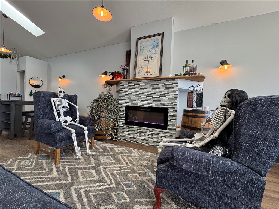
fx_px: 113
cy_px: 104
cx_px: 140
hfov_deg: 102.1
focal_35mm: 14
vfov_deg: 85.7
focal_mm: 2.22
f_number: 2.2
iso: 160
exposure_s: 1/120
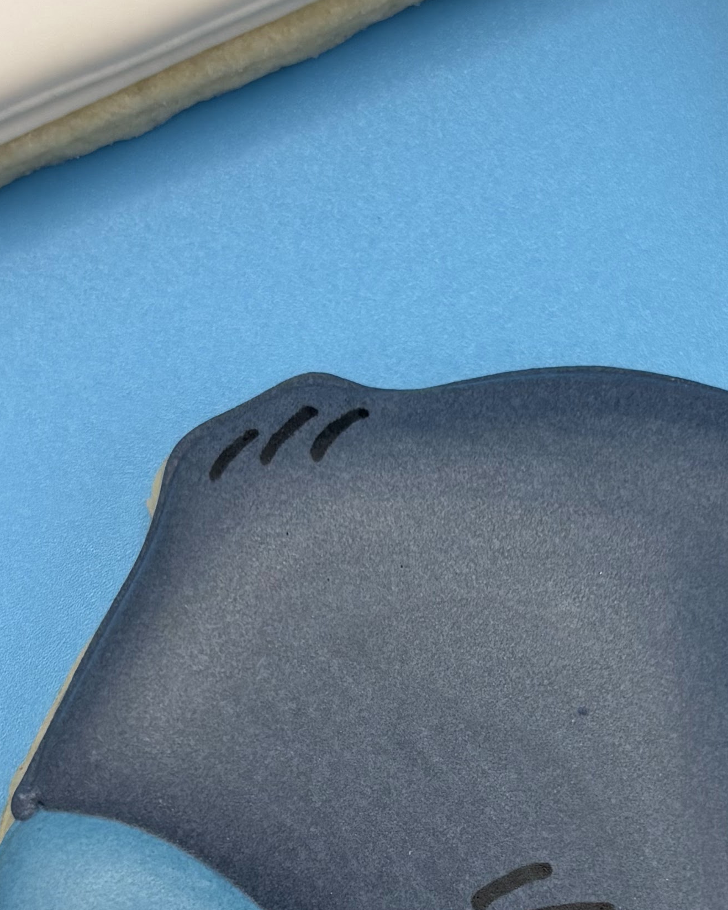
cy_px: 788
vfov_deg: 21.3
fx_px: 2370
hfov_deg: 17.4
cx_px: 526
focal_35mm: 88
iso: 50
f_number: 1.6
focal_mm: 5.96
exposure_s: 1/120
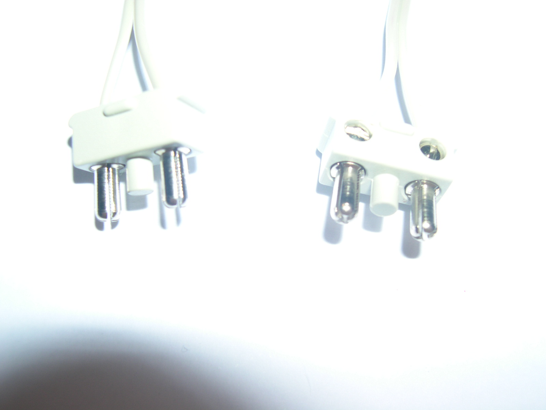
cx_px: 273
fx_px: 599
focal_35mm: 38
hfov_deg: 49.0
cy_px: 205
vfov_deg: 37.7
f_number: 7.6
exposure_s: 1/60
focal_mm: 8
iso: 100
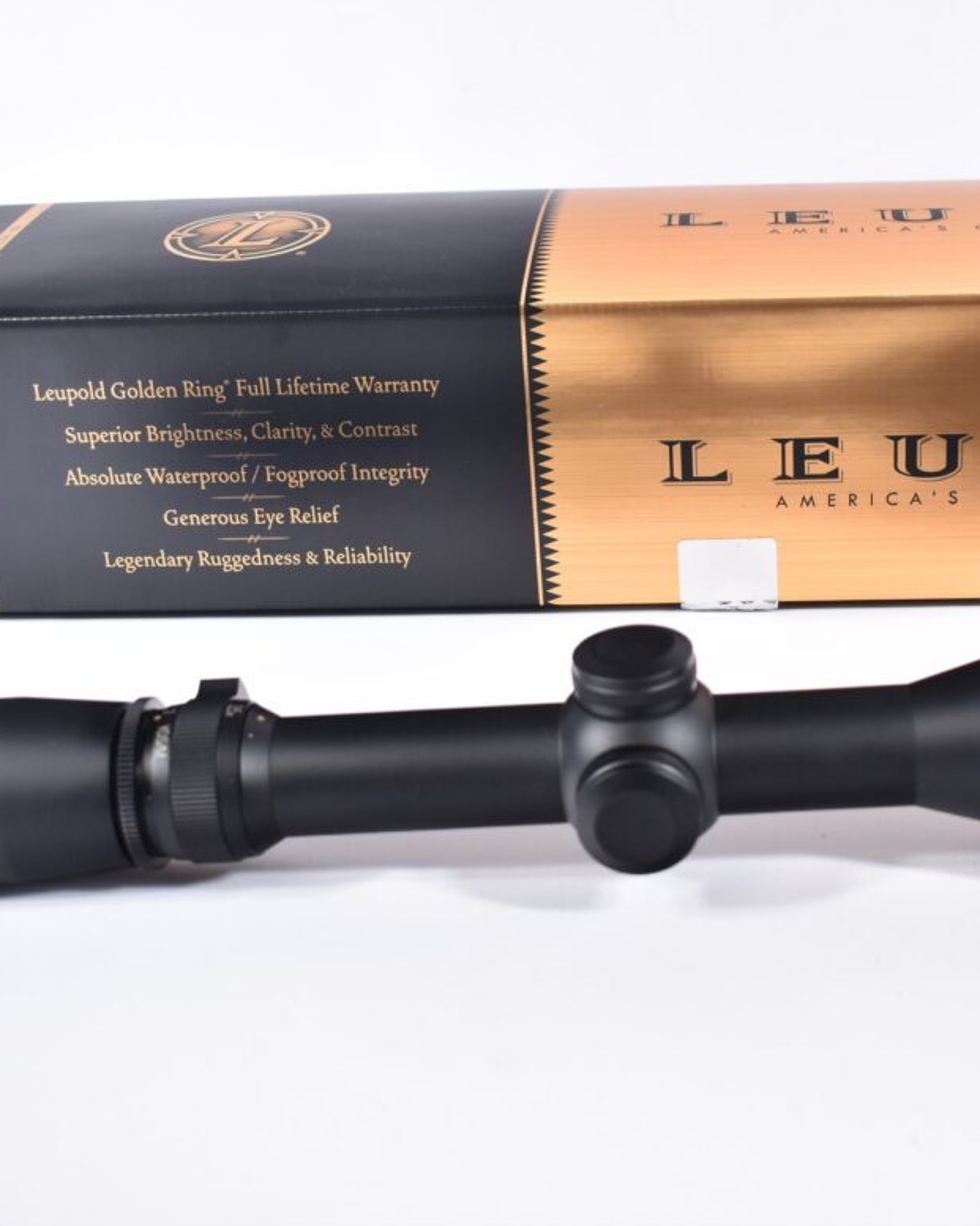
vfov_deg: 32.1
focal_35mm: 59
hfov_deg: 25.6
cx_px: 723
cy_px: 600
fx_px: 2130
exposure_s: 1/40
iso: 640
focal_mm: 27
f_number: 5
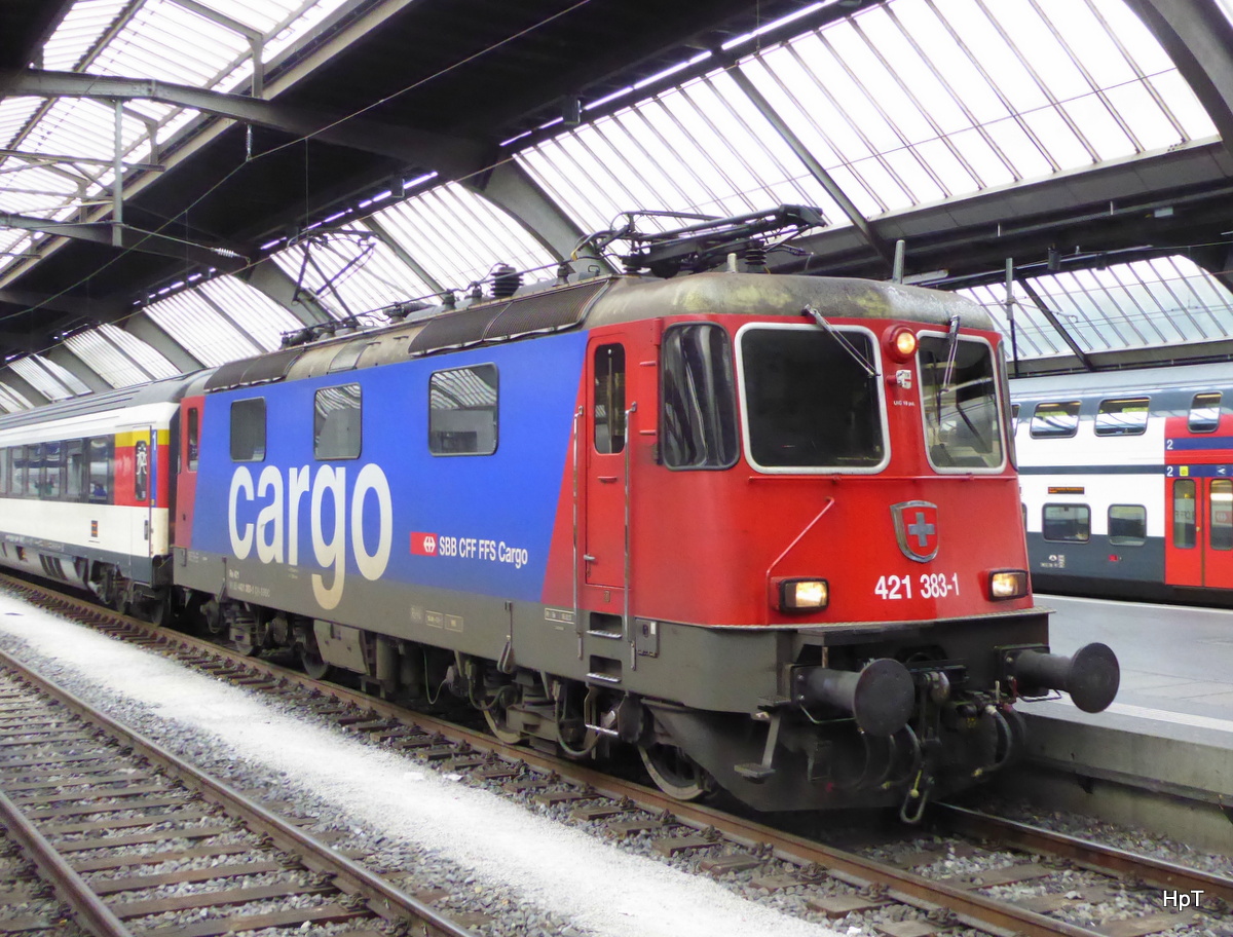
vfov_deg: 34.6
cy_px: 468
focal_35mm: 42
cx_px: 616
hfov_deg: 44.6
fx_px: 1503
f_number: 3.8
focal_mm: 7.2
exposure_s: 1/250
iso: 1250
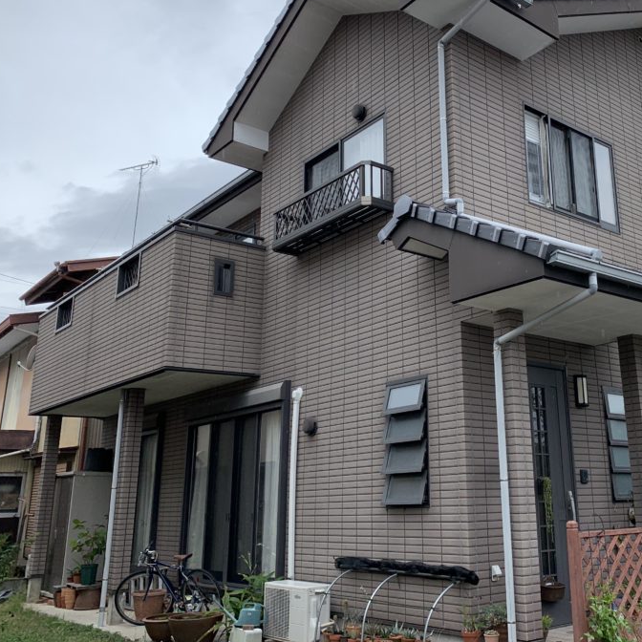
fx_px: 734
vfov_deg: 47.2
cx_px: 444
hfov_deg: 46.2
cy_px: 290
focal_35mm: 35
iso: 25
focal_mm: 4.25
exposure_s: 1/529
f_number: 1.8
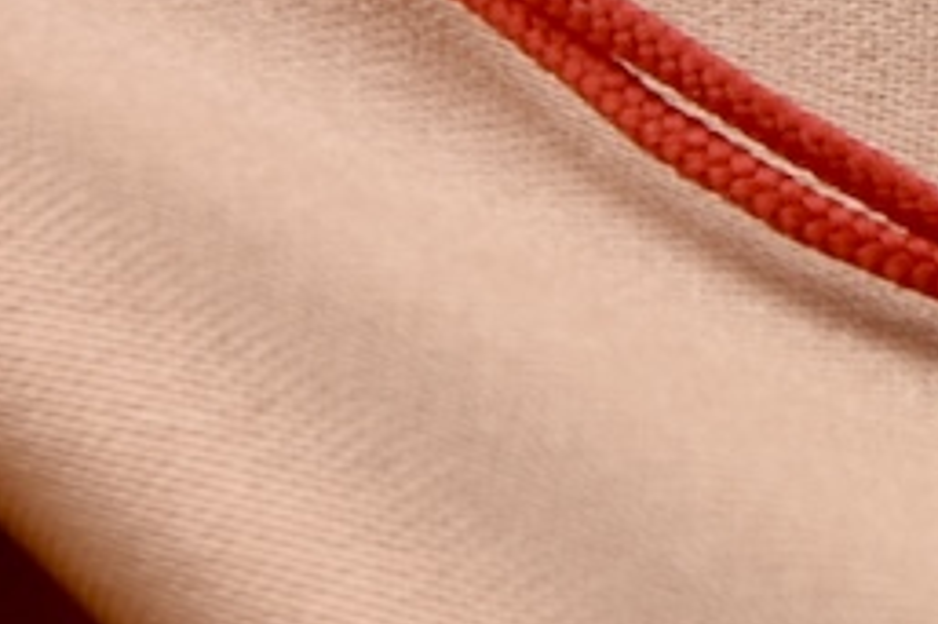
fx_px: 35357
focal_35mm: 1358
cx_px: 1599
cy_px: -733
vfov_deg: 1.0
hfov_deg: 1.5
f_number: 11
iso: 220
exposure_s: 1/160
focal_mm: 155
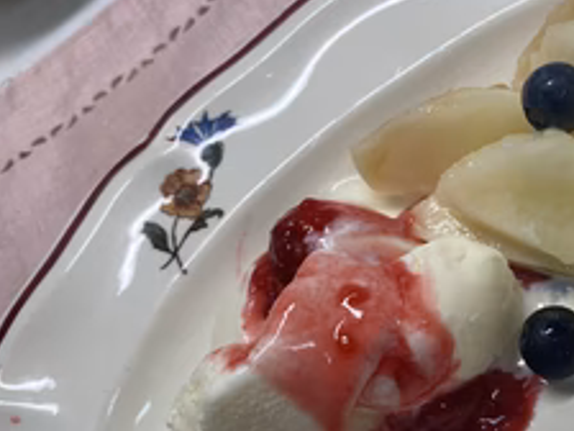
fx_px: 829
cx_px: 482
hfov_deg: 36.5
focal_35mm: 50
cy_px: 328
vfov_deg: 28.6
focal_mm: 3.99
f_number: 1.8
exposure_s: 1/120
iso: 50
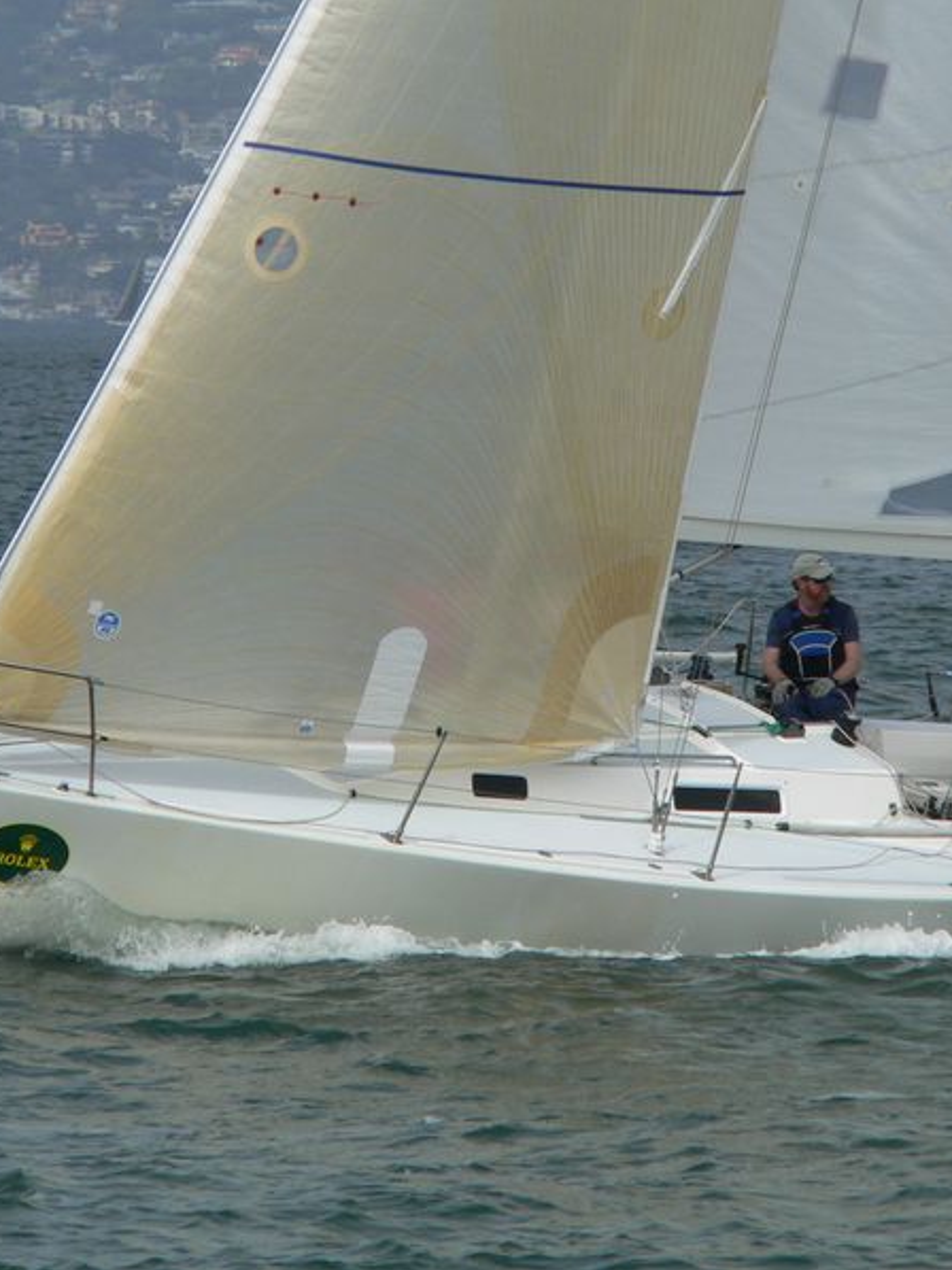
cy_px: 635
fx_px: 21210
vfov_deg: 3.4
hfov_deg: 2.6
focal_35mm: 578
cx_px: 631
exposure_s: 1/640
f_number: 5.6
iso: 80
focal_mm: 72
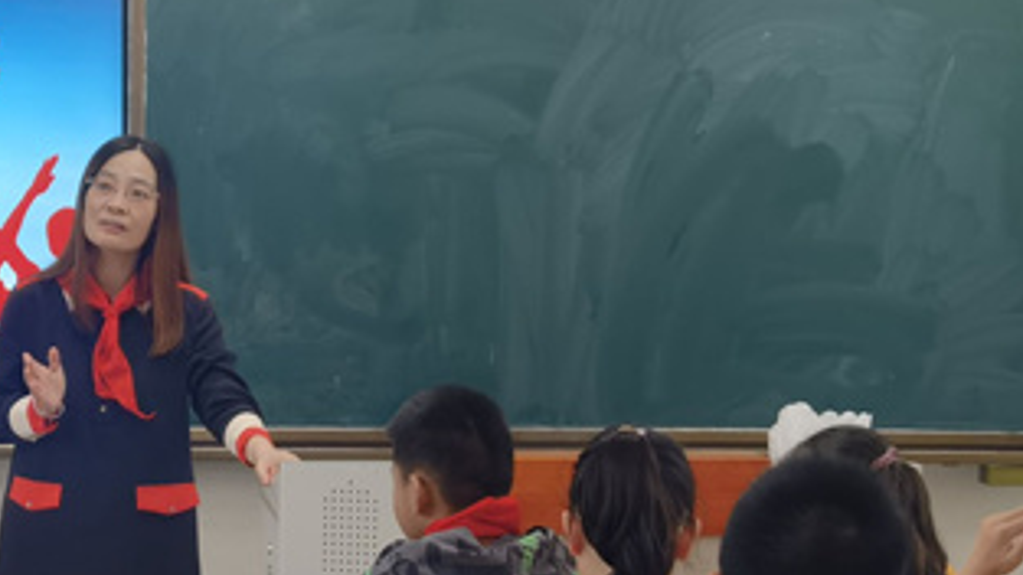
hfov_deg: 17.8
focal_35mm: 119
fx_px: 3228
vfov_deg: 10.1
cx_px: 150
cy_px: 634
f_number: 1.9
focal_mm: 6.67
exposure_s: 1/98.3
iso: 50
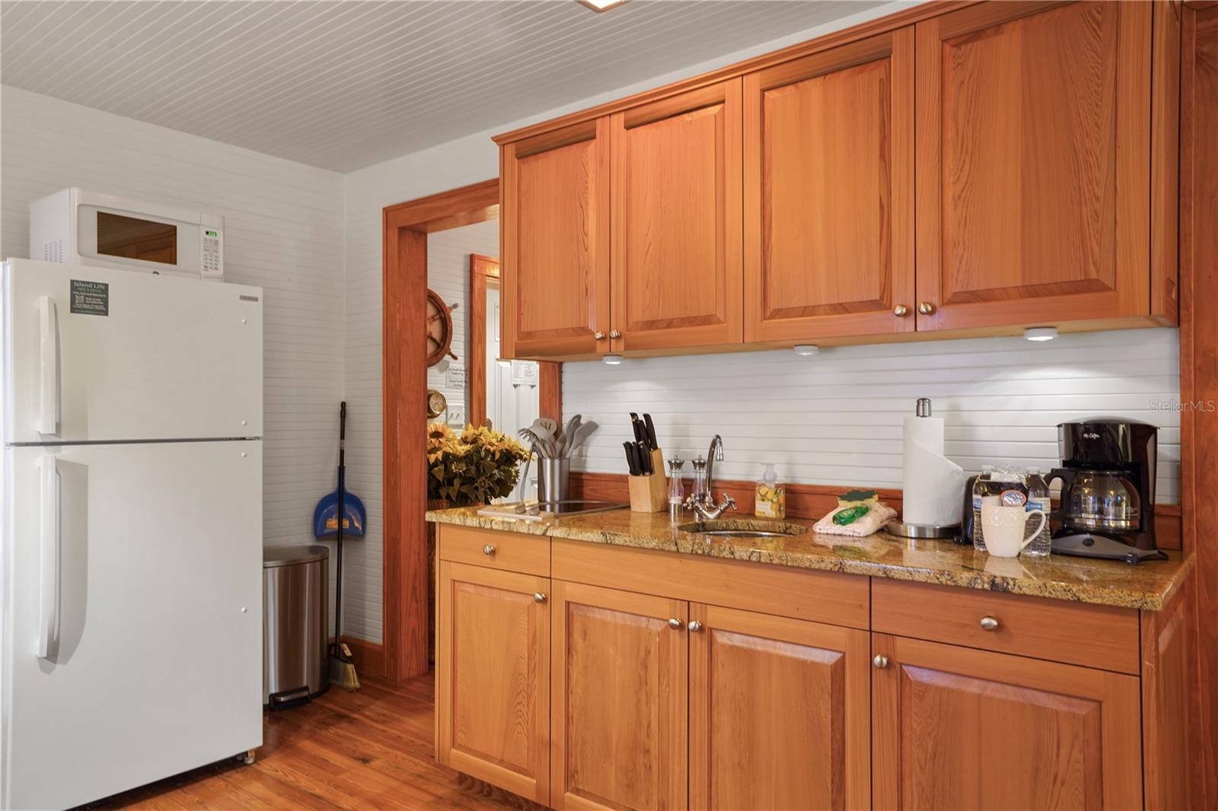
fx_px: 812
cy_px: 406
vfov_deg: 53.1
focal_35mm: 24
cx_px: 609
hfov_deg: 73.8
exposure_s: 3.2
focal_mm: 24
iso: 320
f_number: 9
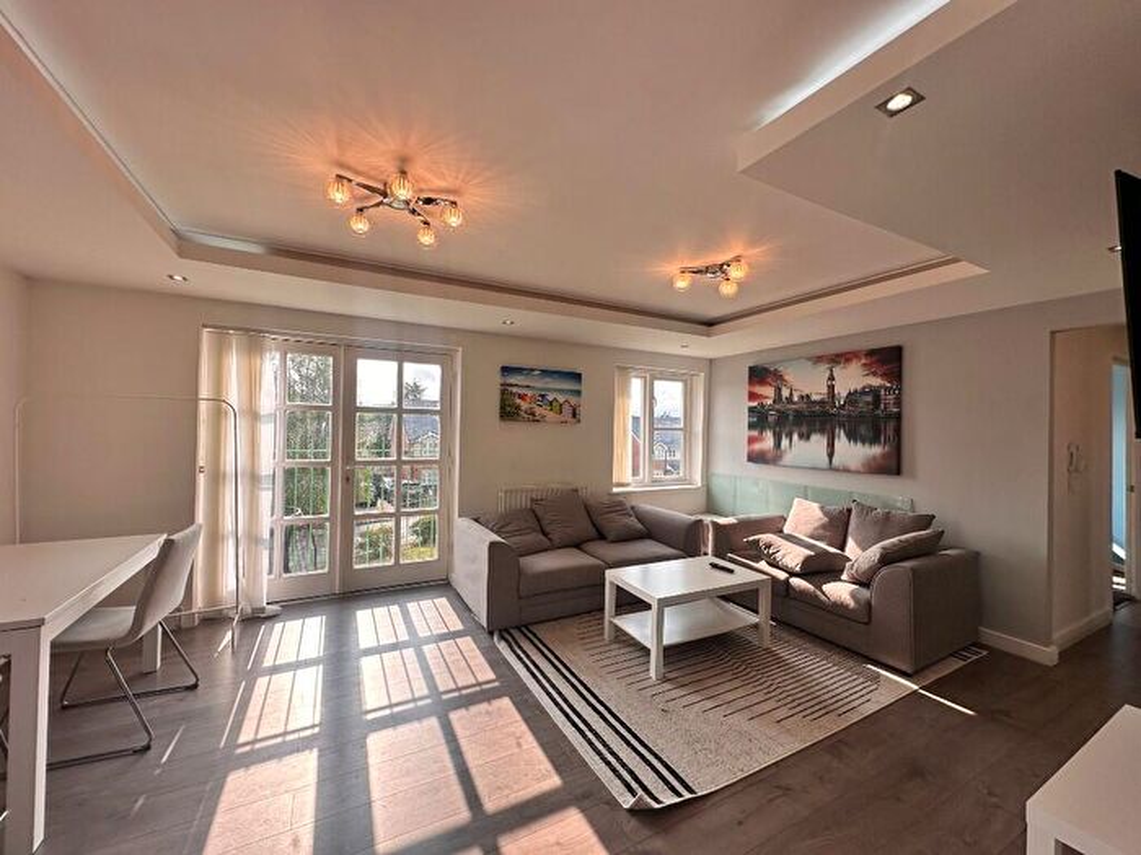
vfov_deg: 85.7
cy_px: 428
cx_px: 570
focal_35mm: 14
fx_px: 461
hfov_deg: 102.1
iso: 40
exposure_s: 1/350
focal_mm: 2.22
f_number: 2.2
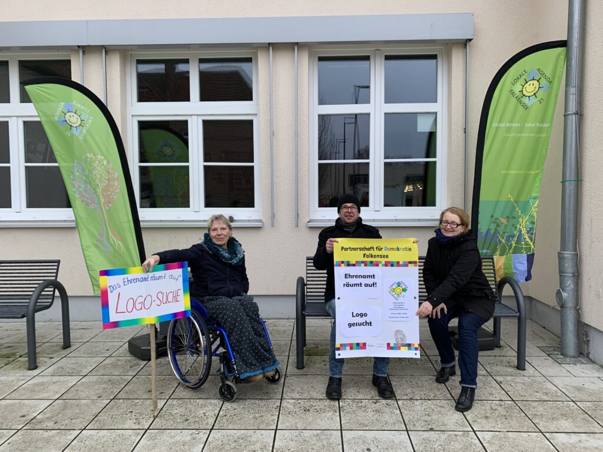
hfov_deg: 67.3
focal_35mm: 26
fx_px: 453
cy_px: 226
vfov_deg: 53.1
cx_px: 302
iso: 100
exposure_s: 1/61
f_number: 1.8
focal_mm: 4.25
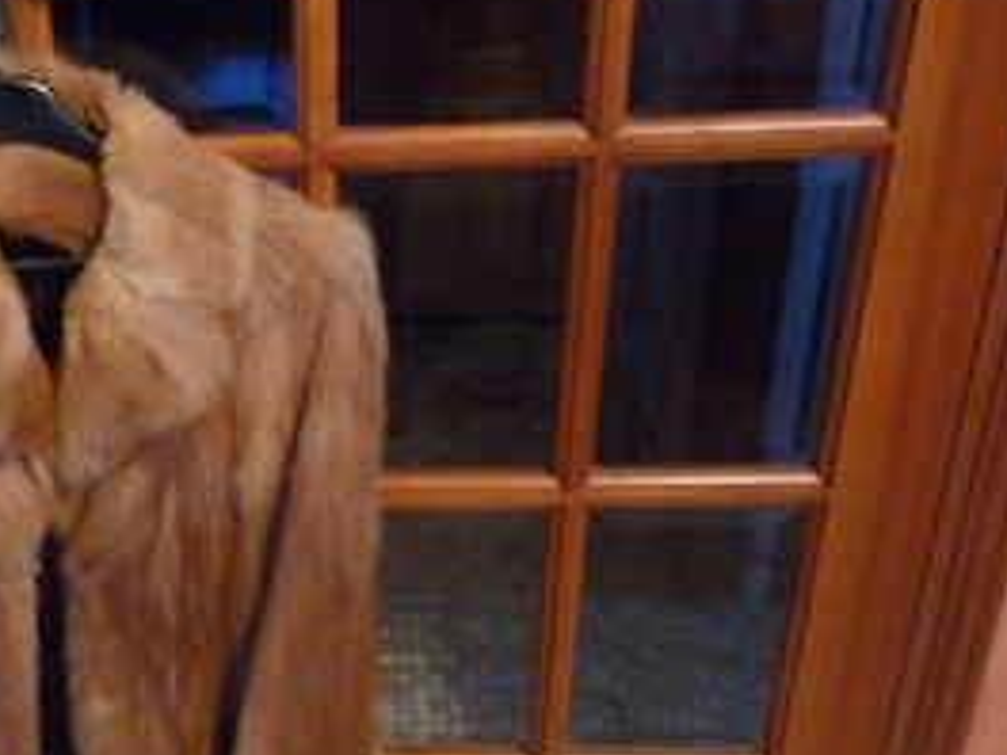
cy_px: 507
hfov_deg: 35.4
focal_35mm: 51
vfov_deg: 28.4
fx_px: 1484
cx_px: 114
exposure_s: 1/8
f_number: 3.3
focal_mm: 4.7
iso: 800
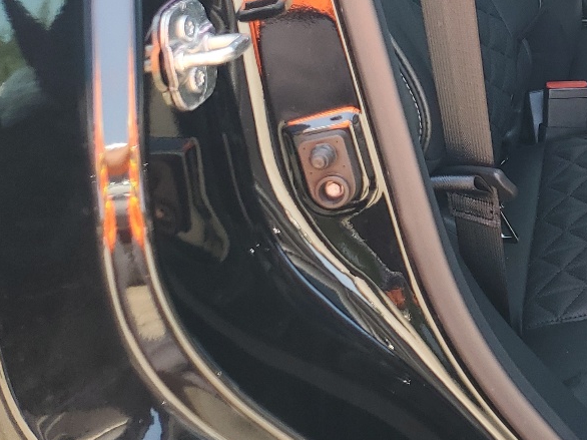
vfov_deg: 19.4
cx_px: 784
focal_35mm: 71
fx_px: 1203
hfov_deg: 23.8
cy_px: -105
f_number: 1.5
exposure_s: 1/128
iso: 50
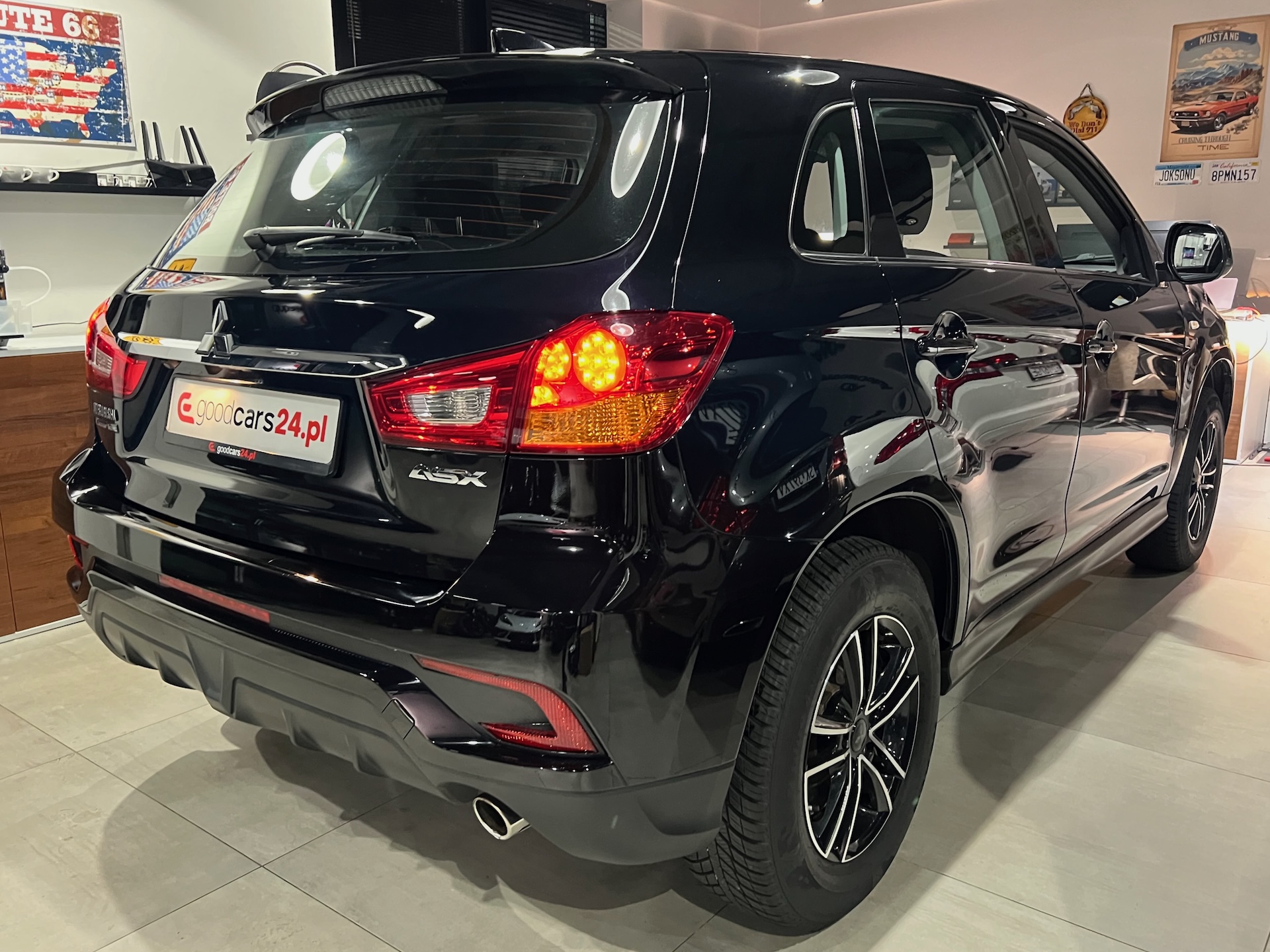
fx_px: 954
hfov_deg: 67.3
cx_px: 635
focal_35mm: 26
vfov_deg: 53.1
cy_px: 476
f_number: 1.5
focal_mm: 5.7
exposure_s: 1/25
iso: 800
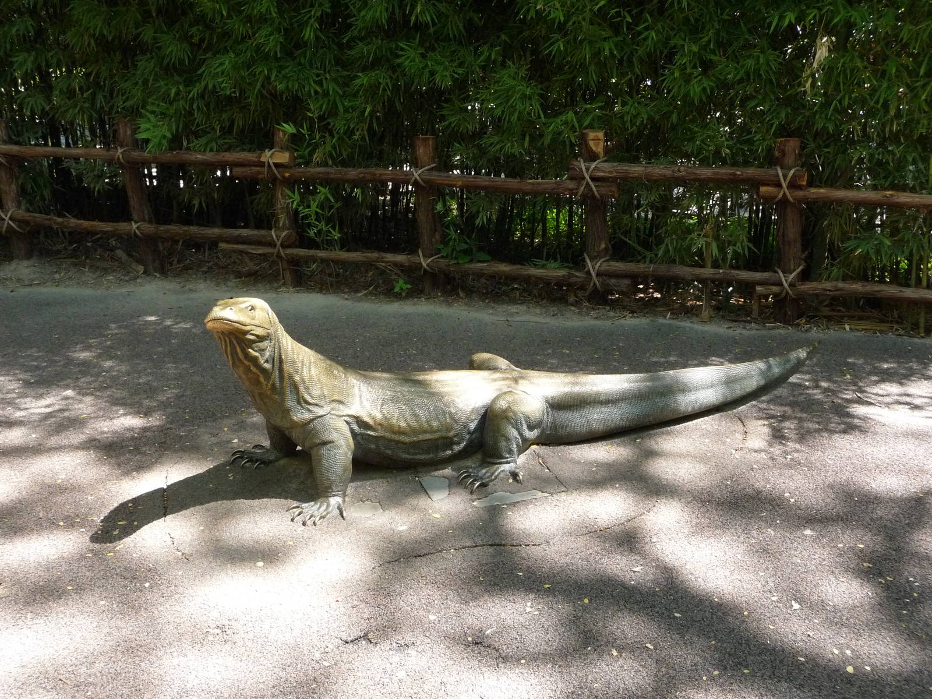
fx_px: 1077
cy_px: 350
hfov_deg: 46.8
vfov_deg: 36.0
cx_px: 466
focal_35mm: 40
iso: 400
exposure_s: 1/200
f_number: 3.9
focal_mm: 6.7
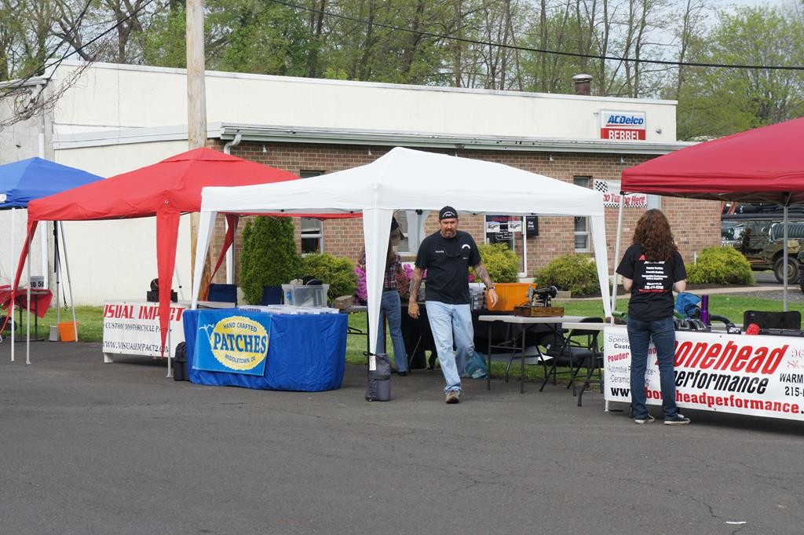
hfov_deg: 24.6
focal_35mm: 82
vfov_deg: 16.5
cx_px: 402
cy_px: 268
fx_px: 1841
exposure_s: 1/250
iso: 200
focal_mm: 55
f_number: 8
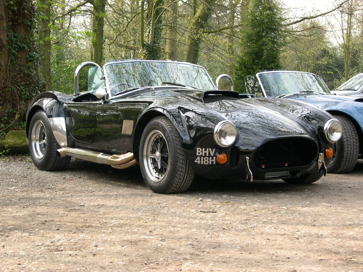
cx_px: 182
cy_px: 136
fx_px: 703
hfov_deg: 29.0
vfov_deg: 21.9
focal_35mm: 67
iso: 100
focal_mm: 14.2
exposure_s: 1/103
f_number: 3.7
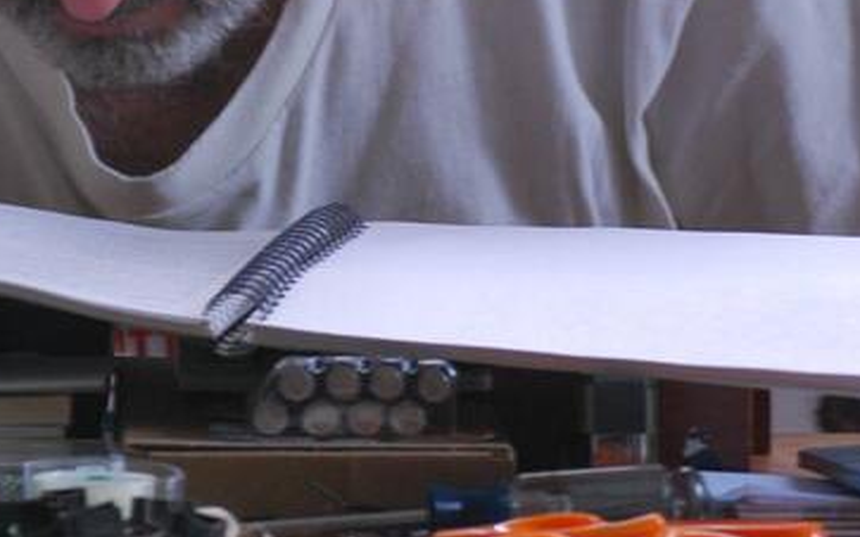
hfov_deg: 7.2
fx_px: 6842
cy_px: -59
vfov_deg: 4.5
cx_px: 105
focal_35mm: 292
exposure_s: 1/30
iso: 720
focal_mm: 68
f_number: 4.2
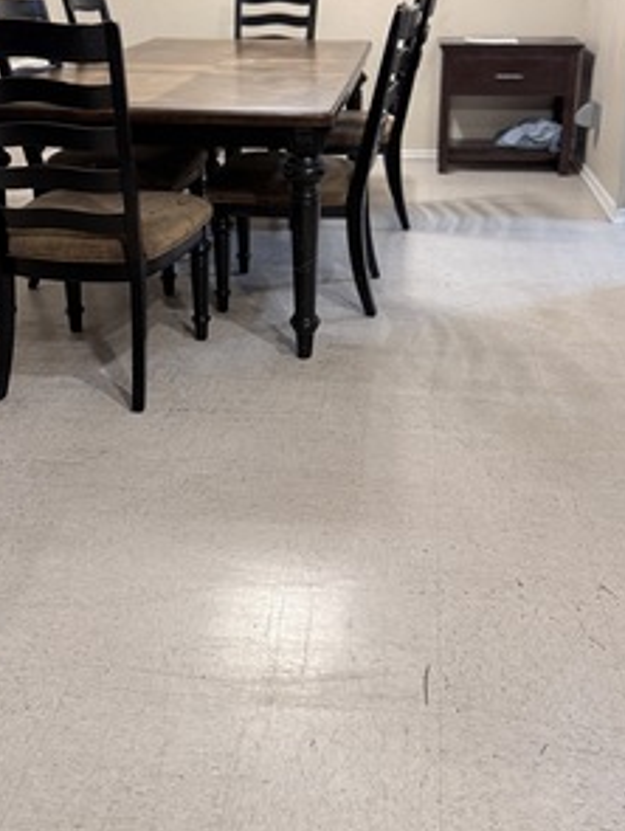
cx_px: 332
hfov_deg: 36.9
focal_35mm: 39
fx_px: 937
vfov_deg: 46.7
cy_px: 251
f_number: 1.78
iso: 320
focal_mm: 6.76
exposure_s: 1/60
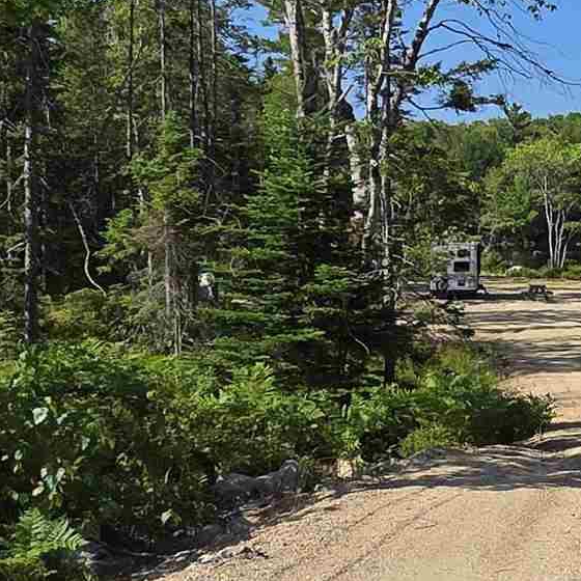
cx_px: 464
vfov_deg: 27.3
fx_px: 1196
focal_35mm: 63
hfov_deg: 26.8
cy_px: 276
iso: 40
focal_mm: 2.2
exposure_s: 1/2497
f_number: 1.9
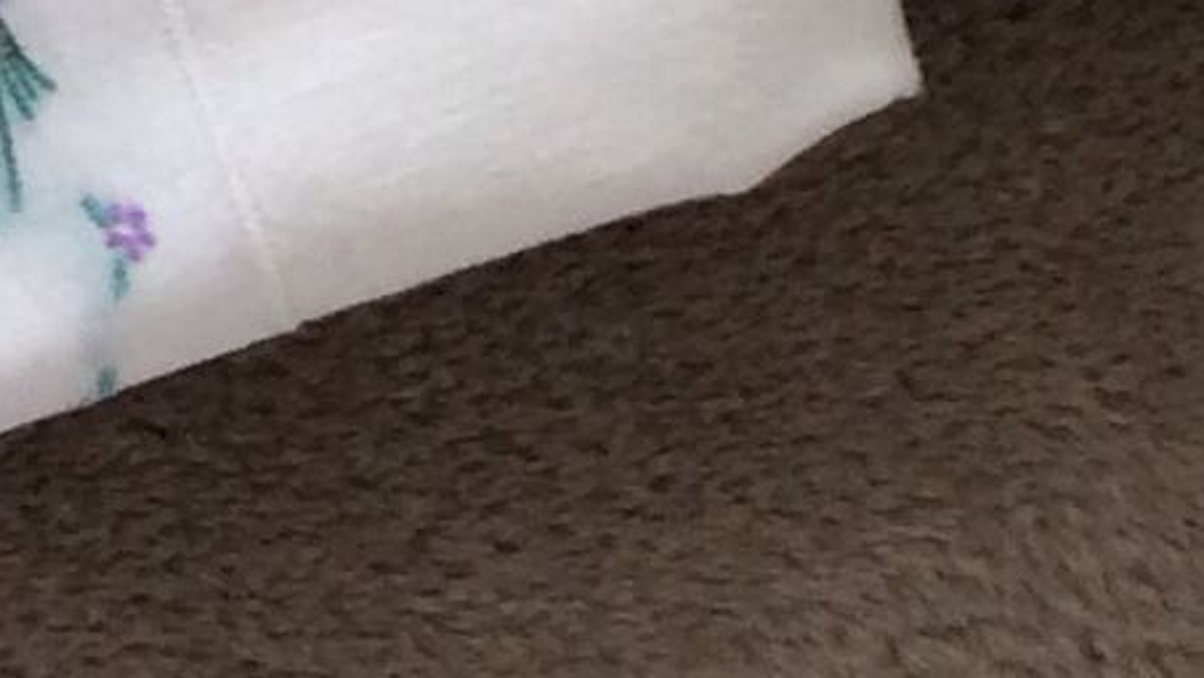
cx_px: -409
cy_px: -1470
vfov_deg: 5.6
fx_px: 6354
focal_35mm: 199
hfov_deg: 10.6
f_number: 2.4
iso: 50
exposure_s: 1/25
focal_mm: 3.3
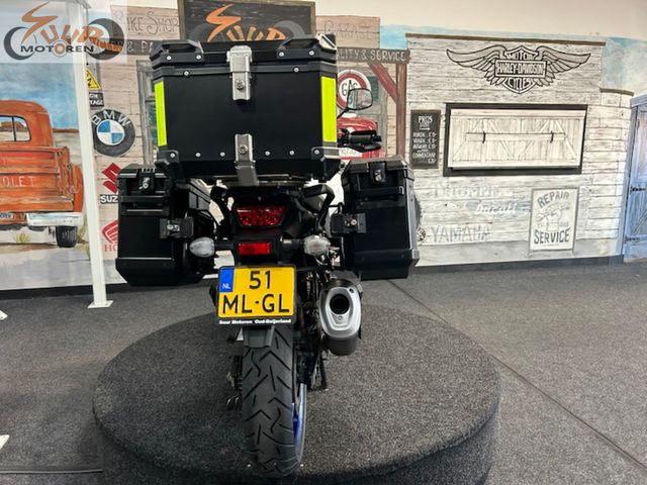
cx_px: 324
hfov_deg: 67.3
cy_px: 242
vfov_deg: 53.1
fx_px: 486
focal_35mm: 26
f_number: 1.5
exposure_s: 1/100
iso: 125
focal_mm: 5.7
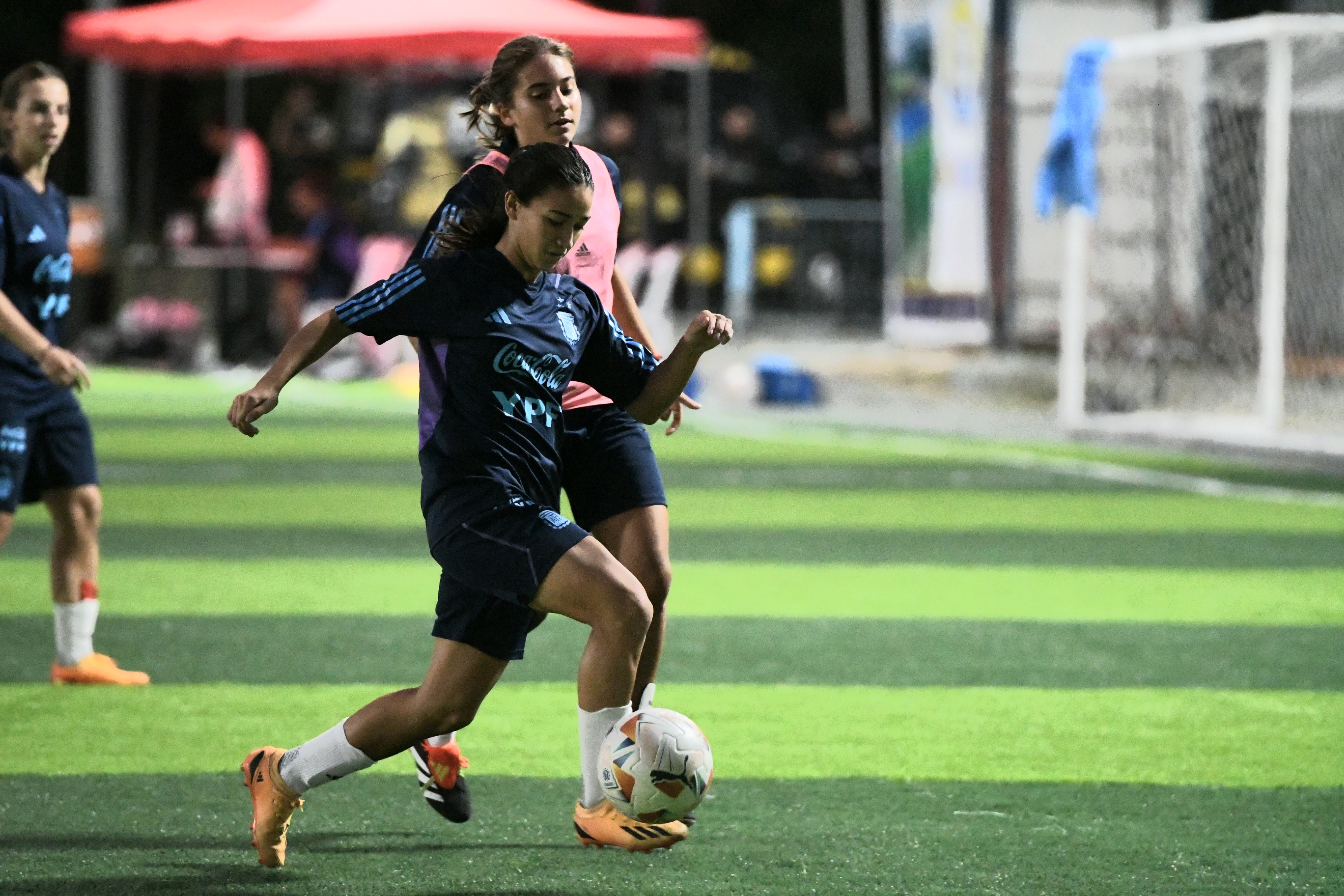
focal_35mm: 300
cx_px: 672
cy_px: 448
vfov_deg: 4.6
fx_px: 11199
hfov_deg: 6.9
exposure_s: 1/1000
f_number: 2.8
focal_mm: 200
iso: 14400
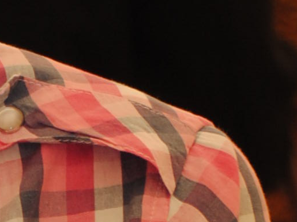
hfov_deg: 3.3
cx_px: -242
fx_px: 5126
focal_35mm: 598
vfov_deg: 2.5
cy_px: 510
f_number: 4
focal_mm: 55
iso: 110
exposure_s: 1/125
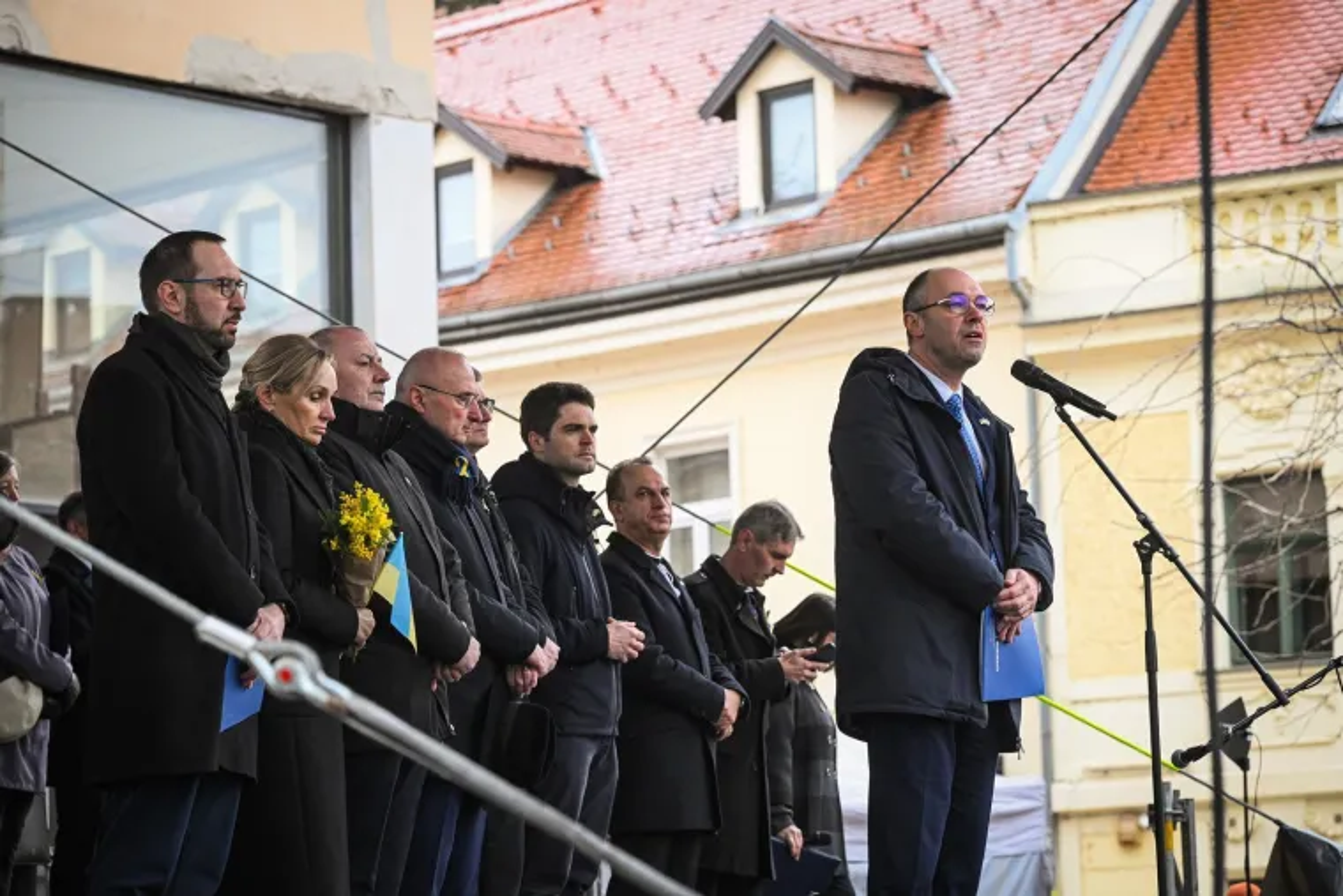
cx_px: 672
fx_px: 4477
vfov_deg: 11.4
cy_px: 448
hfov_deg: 17.1
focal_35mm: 120
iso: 1600
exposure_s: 1/640
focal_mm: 120
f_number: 5.6
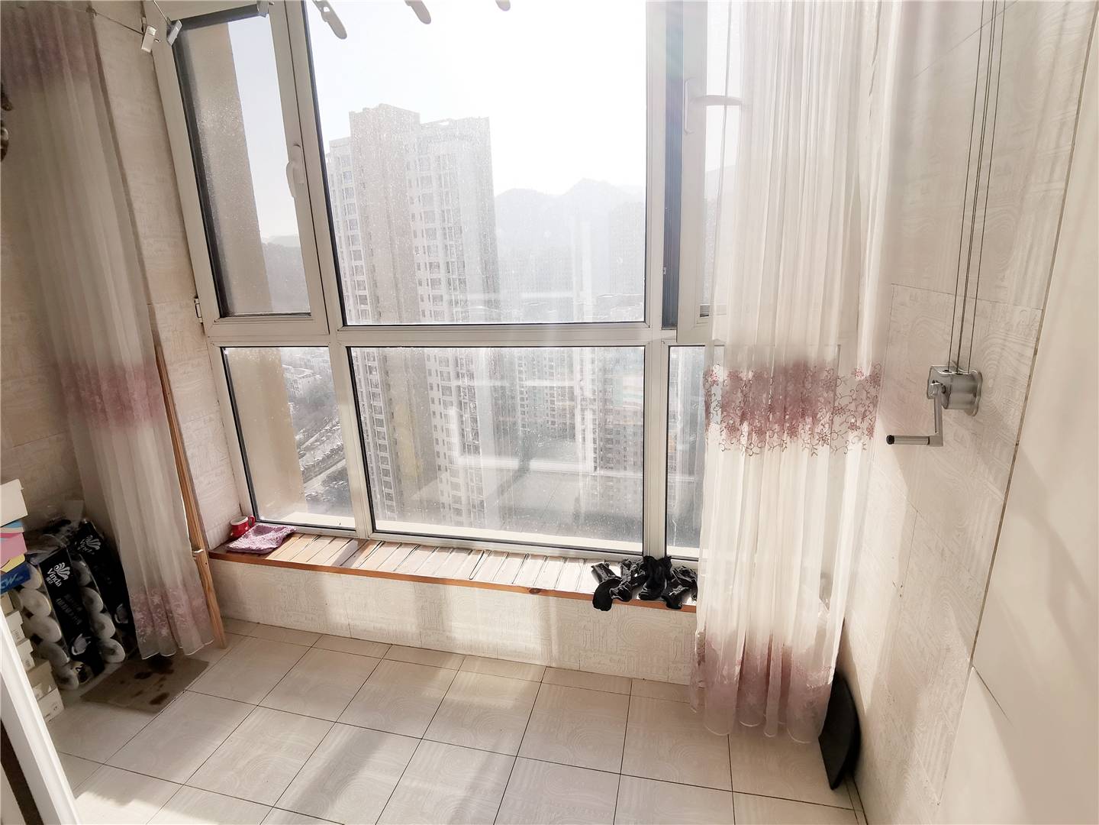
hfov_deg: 91.0
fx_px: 540
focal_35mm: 17
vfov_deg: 74.7
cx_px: 550
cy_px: 412
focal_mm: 2.26
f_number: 2.2
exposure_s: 1/1404
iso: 50
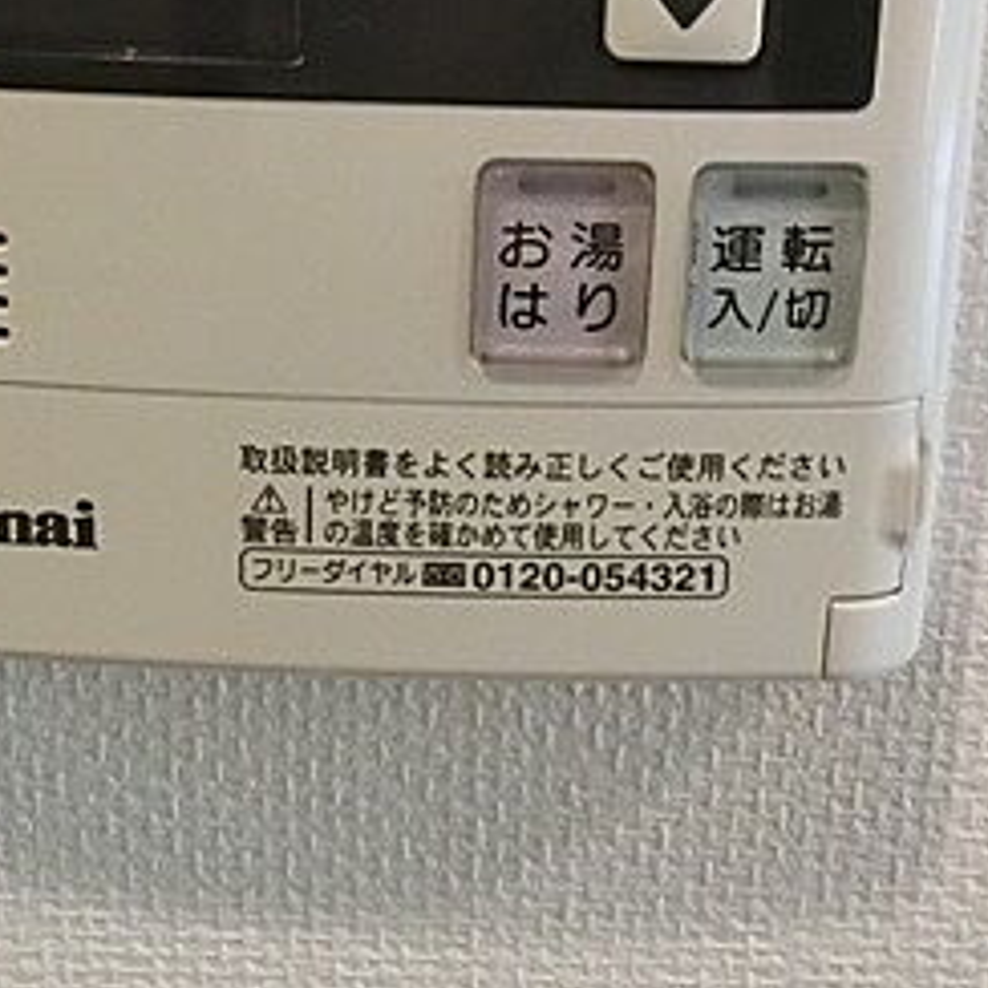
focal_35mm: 58
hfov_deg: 29.5
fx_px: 1873
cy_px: 32
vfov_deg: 28.0
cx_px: 397
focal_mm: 4.5
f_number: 3.5
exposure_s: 1/60
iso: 800
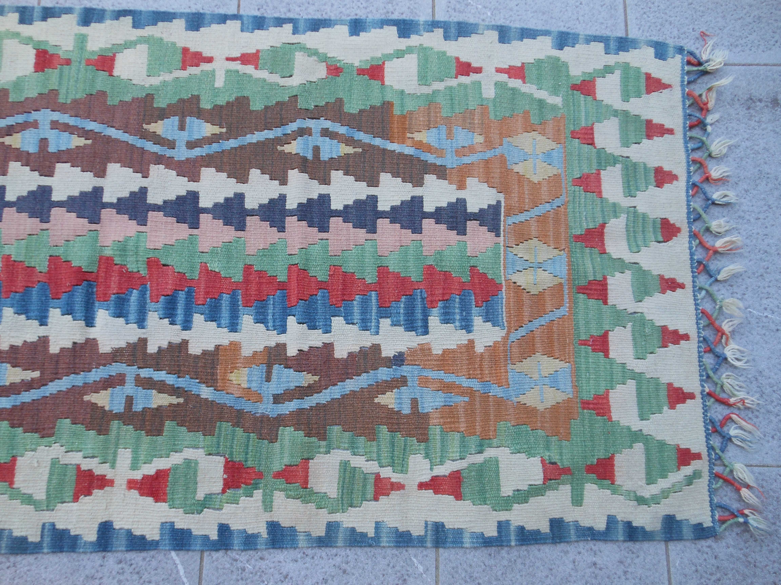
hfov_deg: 69.4
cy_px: 292
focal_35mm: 25
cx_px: 390
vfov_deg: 54.9
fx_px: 564
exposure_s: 1/125
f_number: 3.2
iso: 80
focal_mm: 4.5
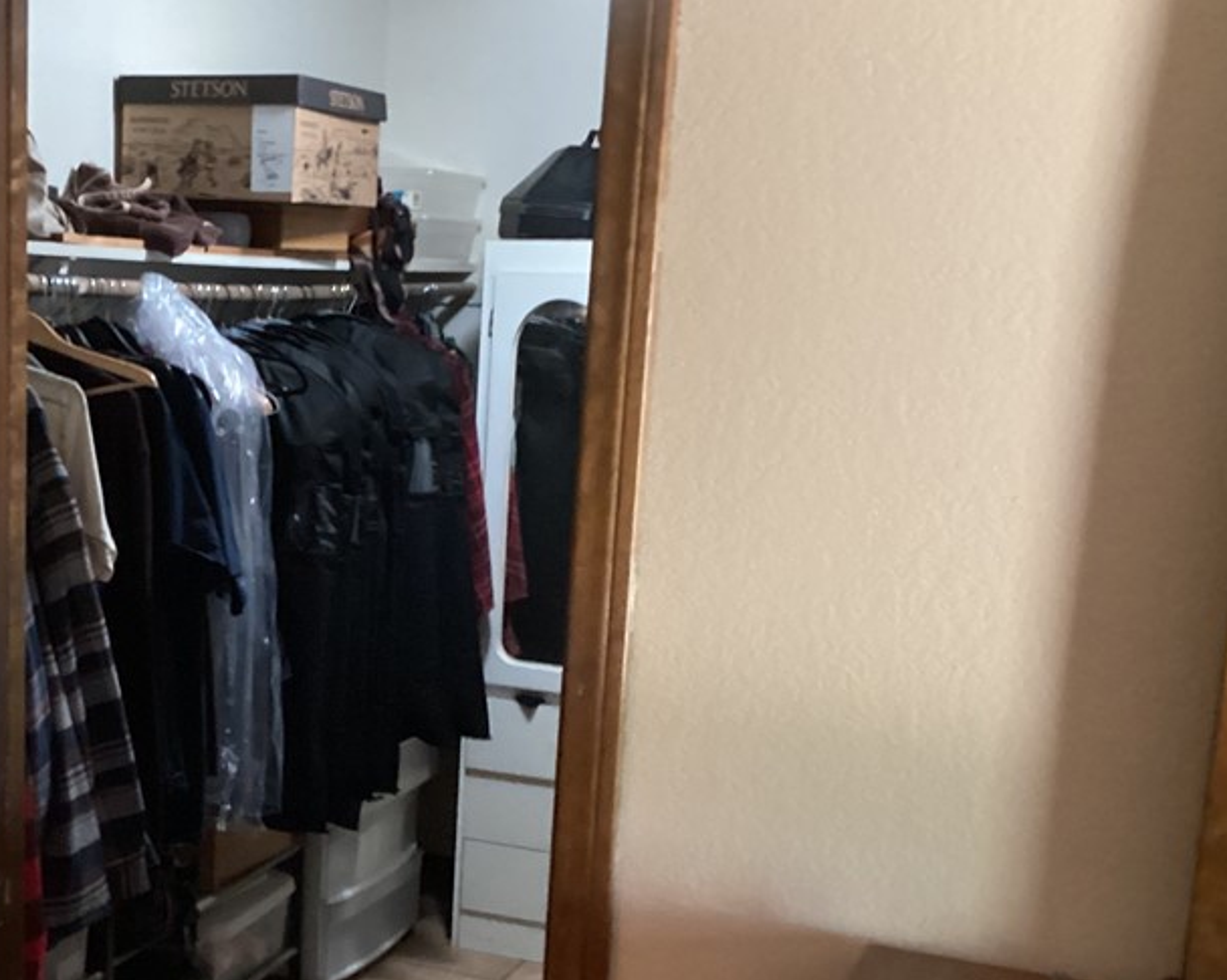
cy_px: 641
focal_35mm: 51
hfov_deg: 35.4
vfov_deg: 29.5
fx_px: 1851
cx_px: 232
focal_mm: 3.3
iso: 500
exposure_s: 1/25
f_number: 2.4
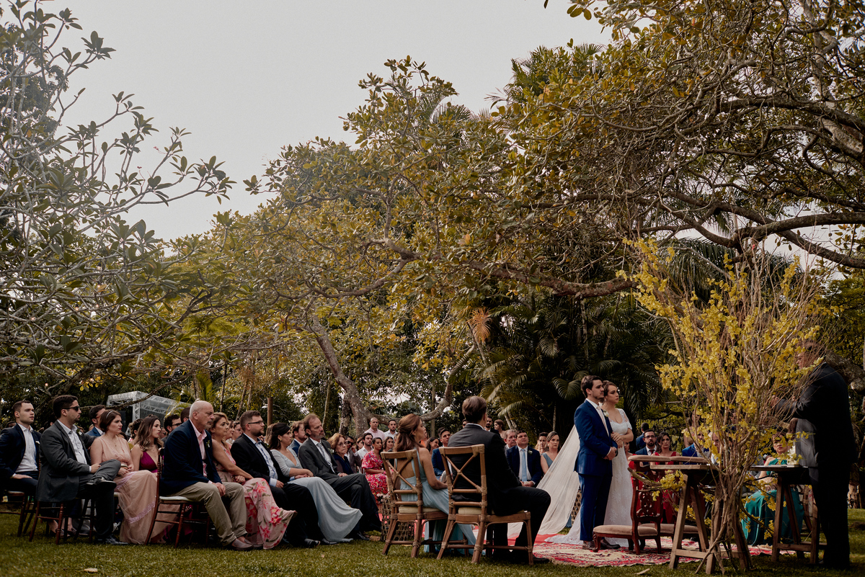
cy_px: 288
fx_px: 841
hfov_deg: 54.4
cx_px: 432
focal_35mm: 35
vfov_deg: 37.9
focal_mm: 35
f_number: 5
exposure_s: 1/200
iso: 200
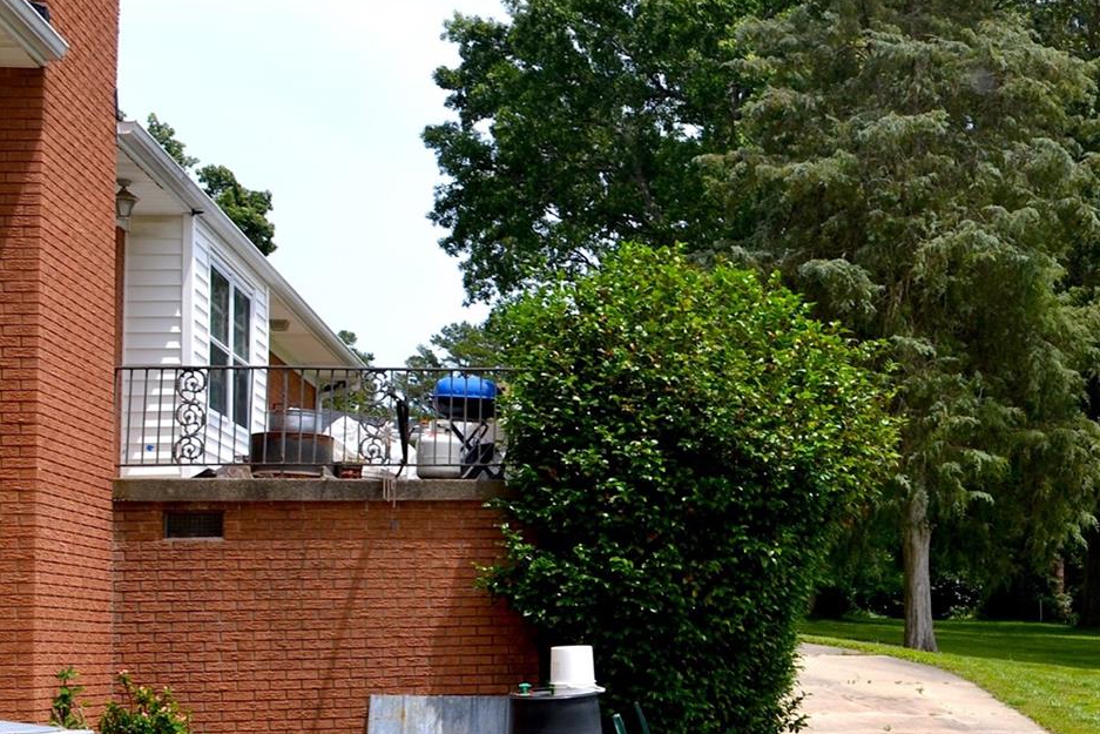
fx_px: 1803
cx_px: 1045
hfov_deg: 31.8
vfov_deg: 22.9
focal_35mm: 59
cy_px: 457
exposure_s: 1/200
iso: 100
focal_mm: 18
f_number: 9
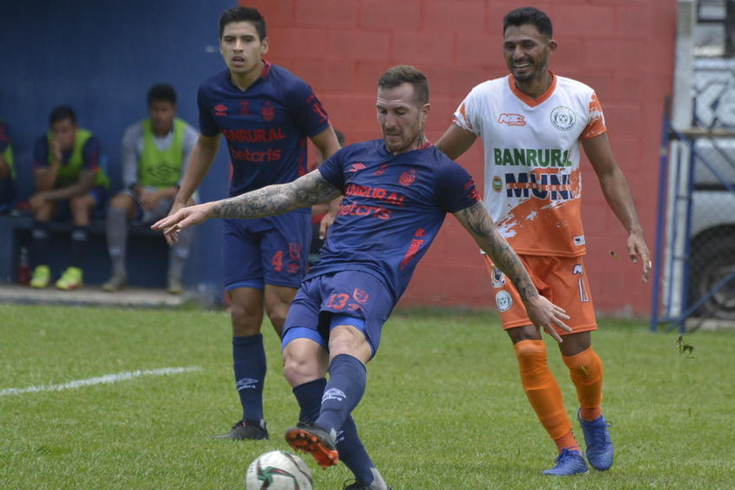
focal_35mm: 334
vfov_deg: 4.1
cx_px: 374
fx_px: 6820
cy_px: 261
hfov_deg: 6.2
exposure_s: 1/2000
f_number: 5.6
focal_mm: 300
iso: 640
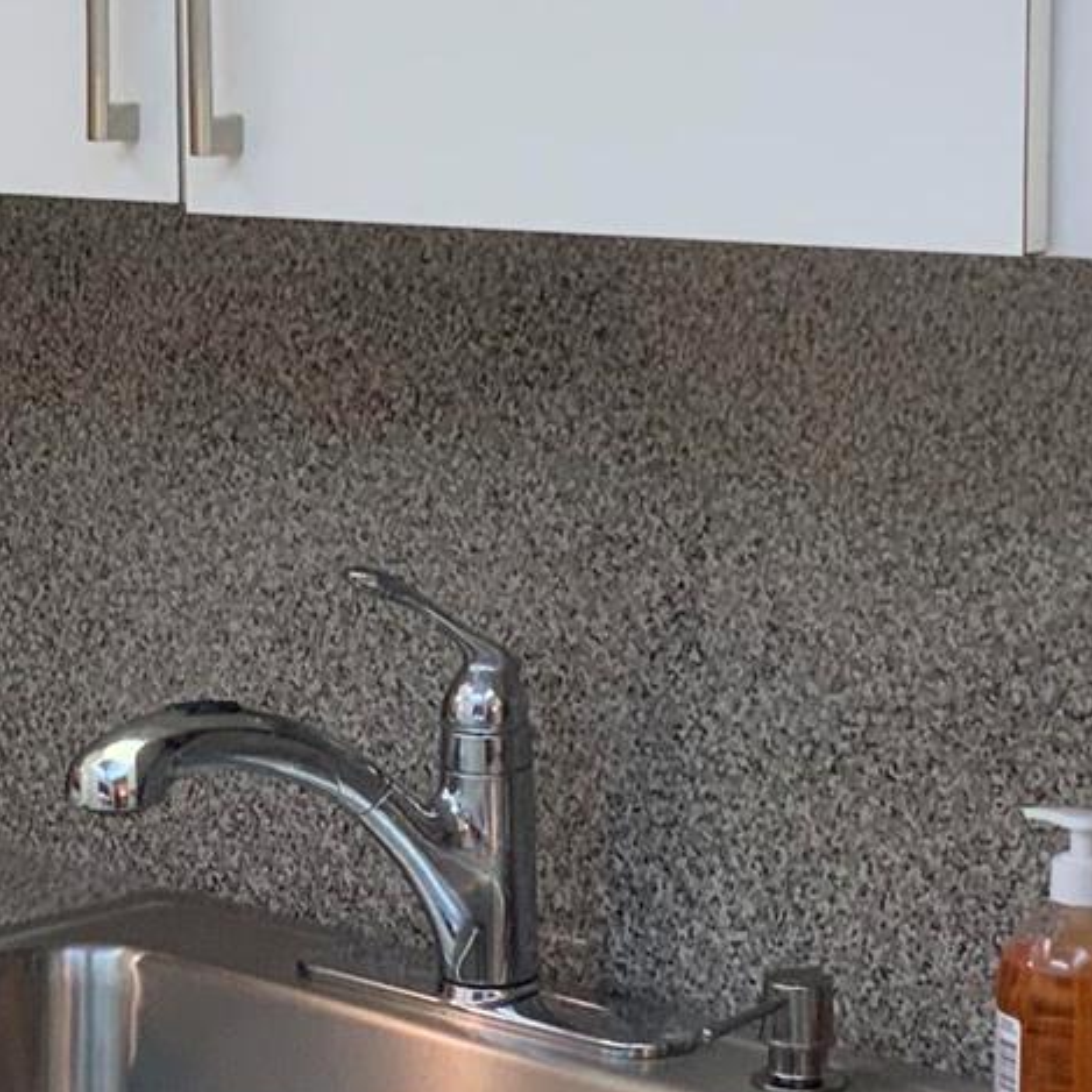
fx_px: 3997
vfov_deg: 15.6
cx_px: 107
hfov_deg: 15.4
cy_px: 517
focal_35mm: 112
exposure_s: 1/120
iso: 64
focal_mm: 3
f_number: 1.8
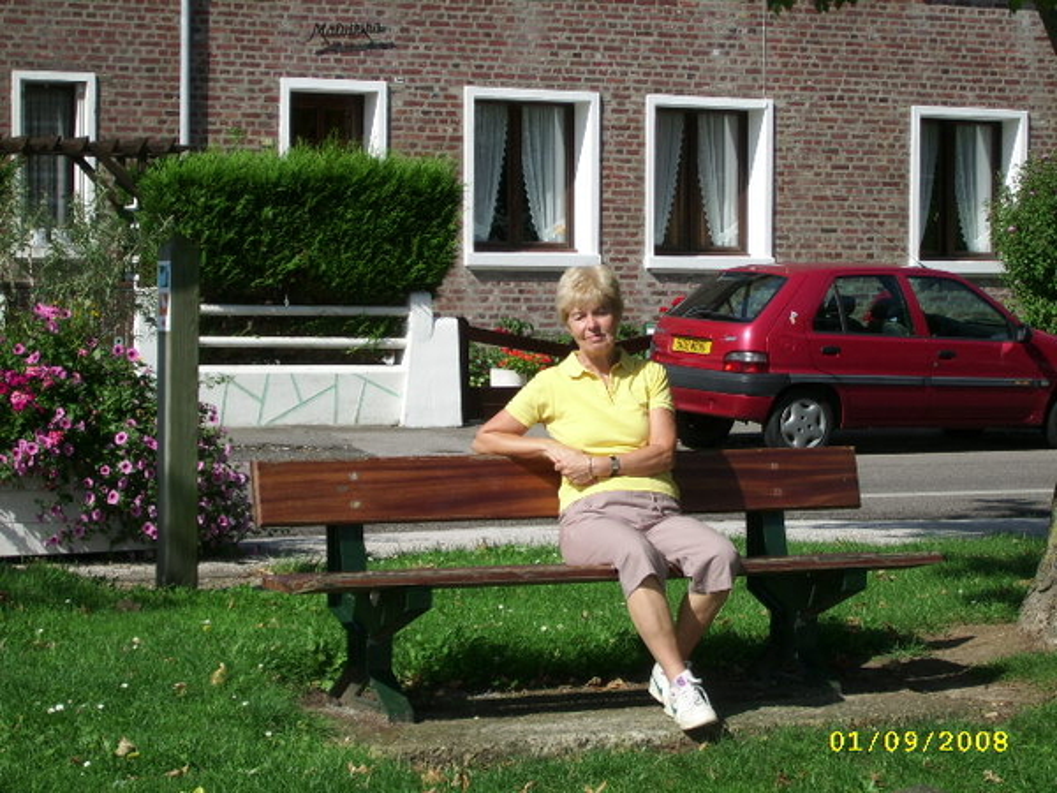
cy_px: 396
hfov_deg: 19.1
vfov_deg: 14.4
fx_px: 3145
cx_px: 528
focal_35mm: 103
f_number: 4.9
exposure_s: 1/594
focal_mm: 17.14
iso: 50
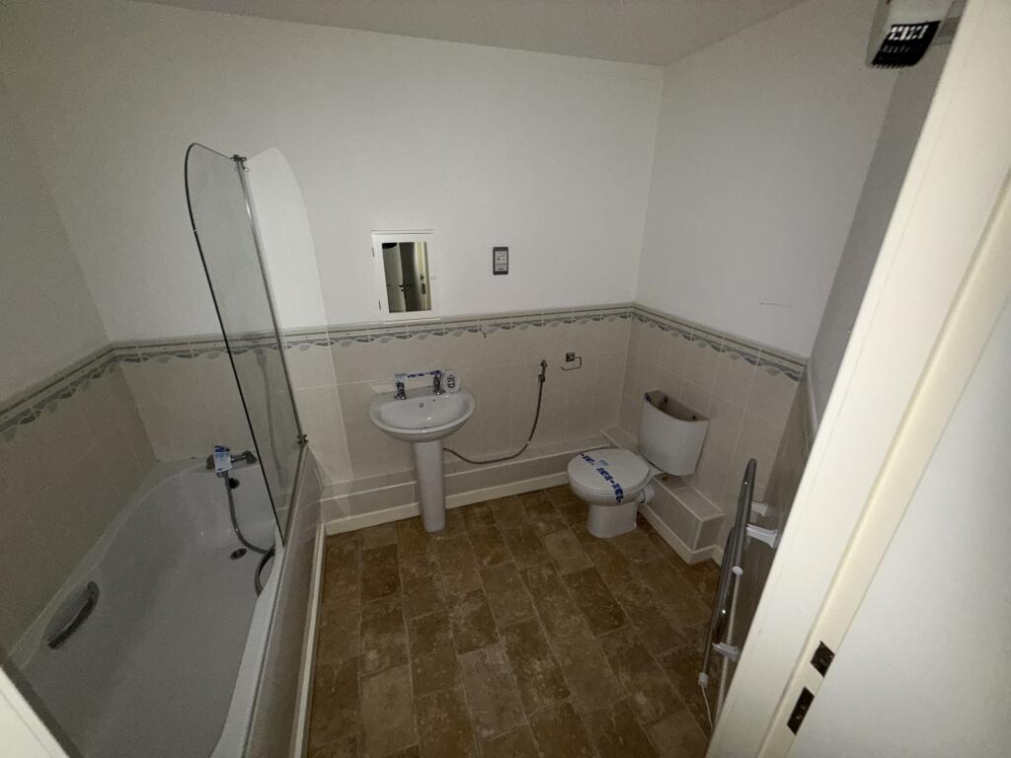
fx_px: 409
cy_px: 379
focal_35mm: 14
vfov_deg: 85.7
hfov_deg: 102.1
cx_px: 506
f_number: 2.2
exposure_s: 1/30
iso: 200
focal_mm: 2.22
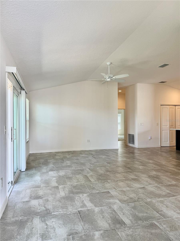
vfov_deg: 71.6
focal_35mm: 24
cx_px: 90
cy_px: 120
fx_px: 166
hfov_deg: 56.8
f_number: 1.78
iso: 100
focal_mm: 6.76
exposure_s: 1/120
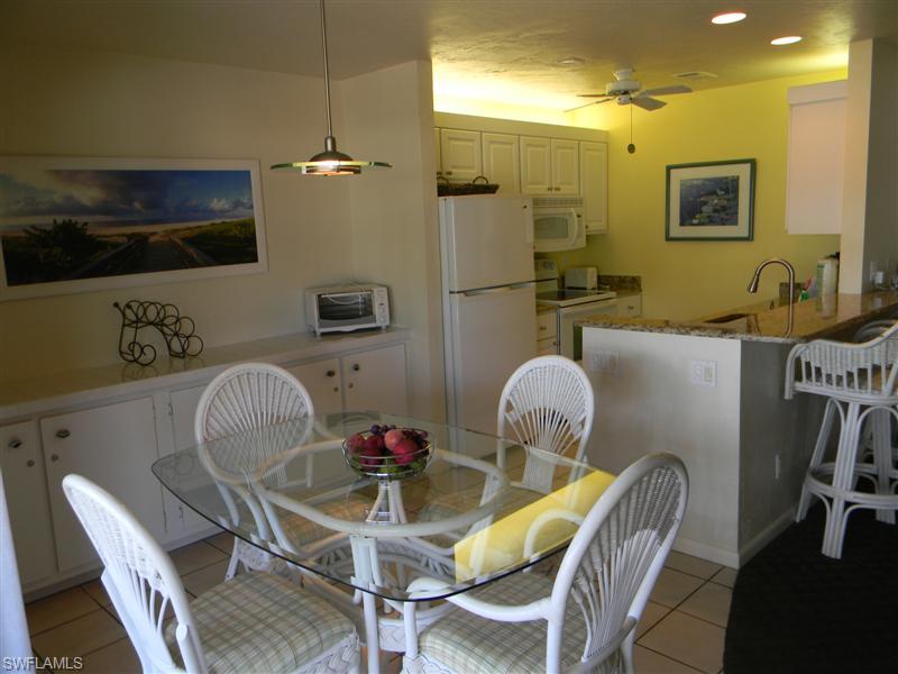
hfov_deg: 63.4
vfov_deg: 49.7
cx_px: 449
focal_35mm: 28
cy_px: 337
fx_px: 726
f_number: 3.5
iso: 92
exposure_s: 1/30
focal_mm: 5
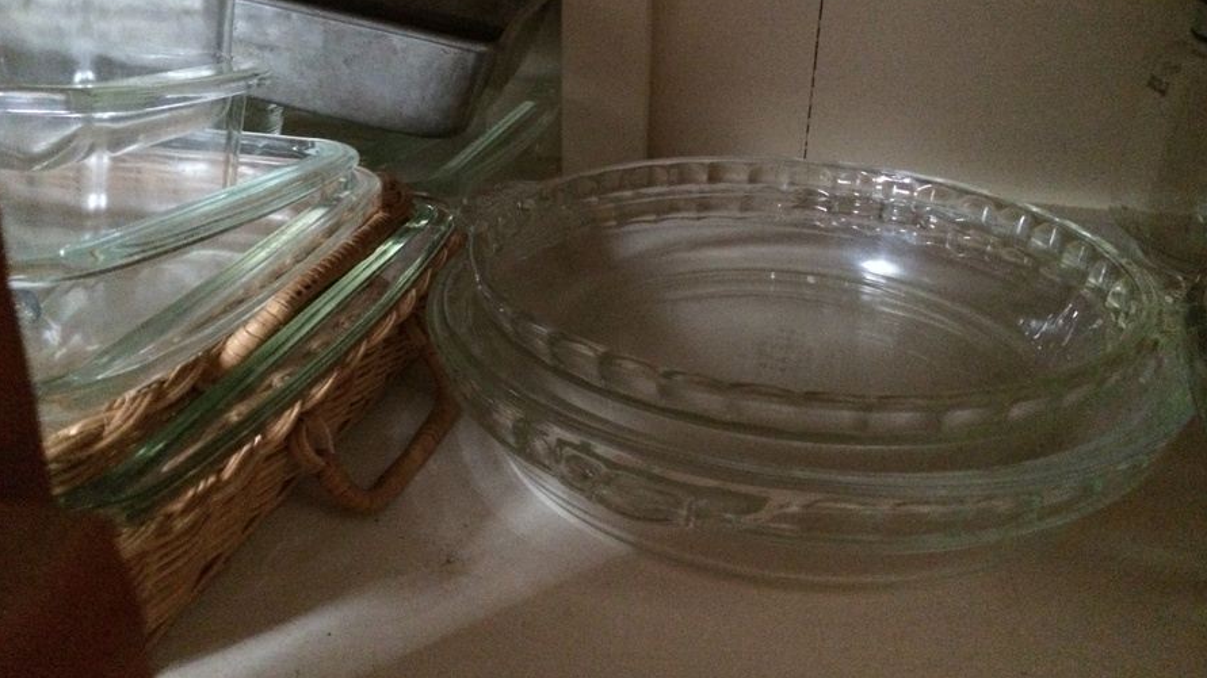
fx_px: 1056
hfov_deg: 59.5
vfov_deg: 35.4
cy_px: 250
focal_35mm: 33
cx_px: 604
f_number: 2.2
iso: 1250
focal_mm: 4.12
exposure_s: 1/15
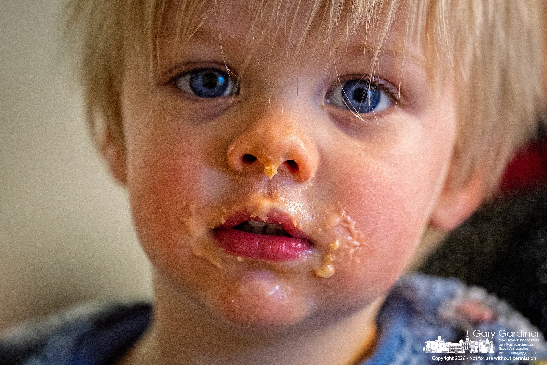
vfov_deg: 7.6
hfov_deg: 11.4
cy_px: 182
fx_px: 2735
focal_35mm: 180
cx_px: 274
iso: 3200
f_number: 2.8
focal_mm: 180
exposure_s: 1/640
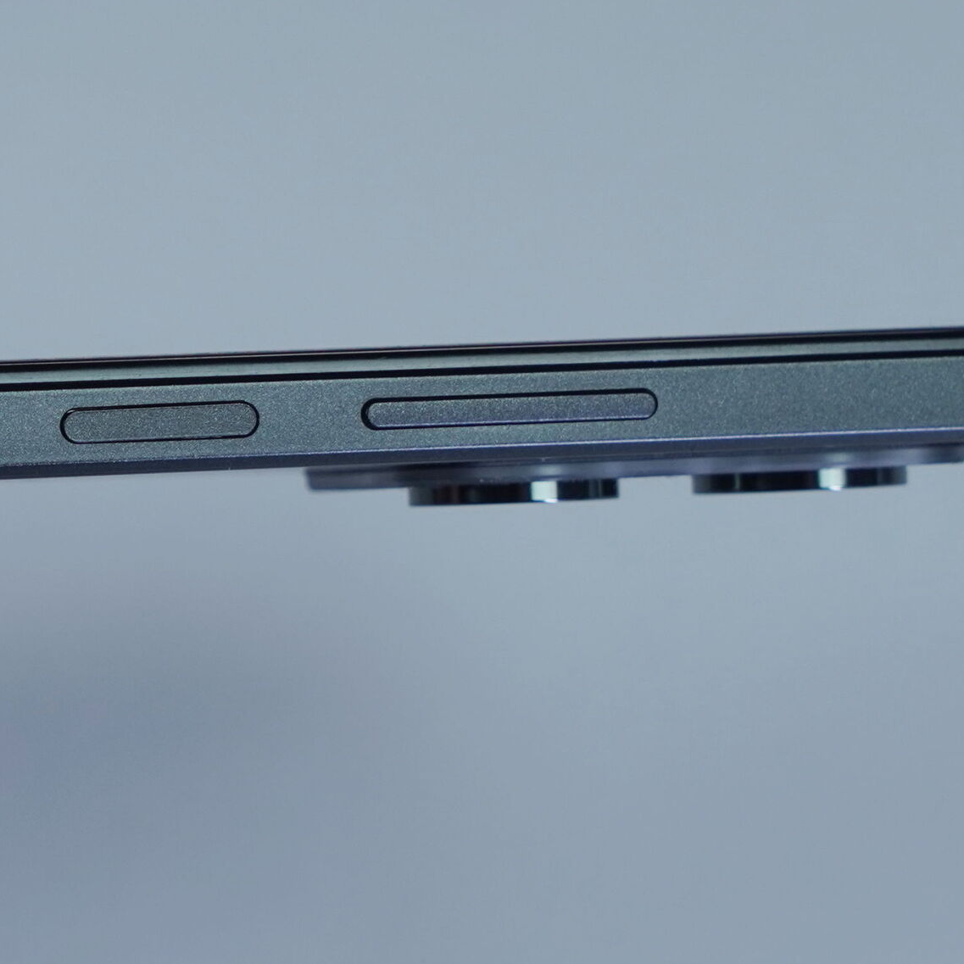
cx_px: 379
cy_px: 433
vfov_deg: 19.5
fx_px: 2804
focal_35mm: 89
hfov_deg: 19.5
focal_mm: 62
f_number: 7.1
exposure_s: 1/160
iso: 500
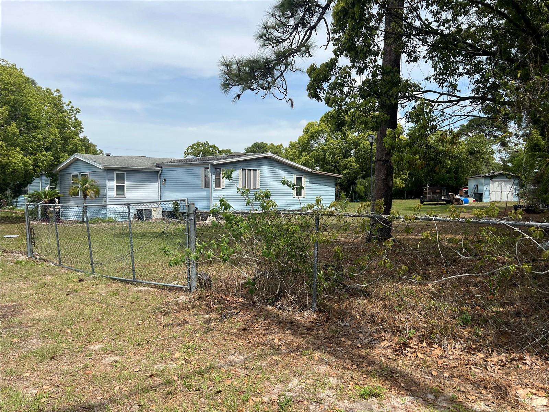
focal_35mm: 26
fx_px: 412
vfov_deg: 53.1
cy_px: 206
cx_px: 274
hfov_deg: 67.3
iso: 50
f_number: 1.5
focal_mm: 5.7
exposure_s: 1/4444
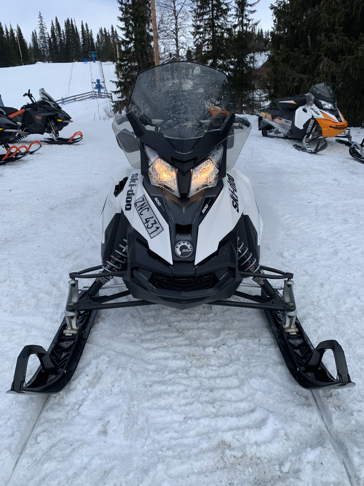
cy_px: 243
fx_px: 365
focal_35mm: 26
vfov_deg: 67.3
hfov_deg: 53.1
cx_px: 182
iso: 25
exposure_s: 1/2033
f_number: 1.8
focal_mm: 4.25
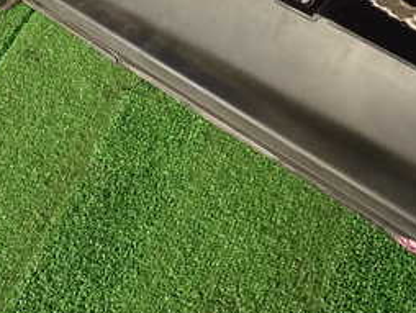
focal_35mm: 59
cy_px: 38
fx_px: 710
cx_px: 52
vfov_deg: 24.2
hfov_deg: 31.3
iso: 100
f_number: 2.8
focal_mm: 4.5
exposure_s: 1/60
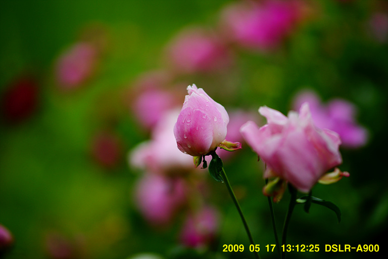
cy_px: 130
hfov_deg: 15.2
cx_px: 194
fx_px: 1455
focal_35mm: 135
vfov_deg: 10.2
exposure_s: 1/1250
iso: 200
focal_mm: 135
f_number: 1.8
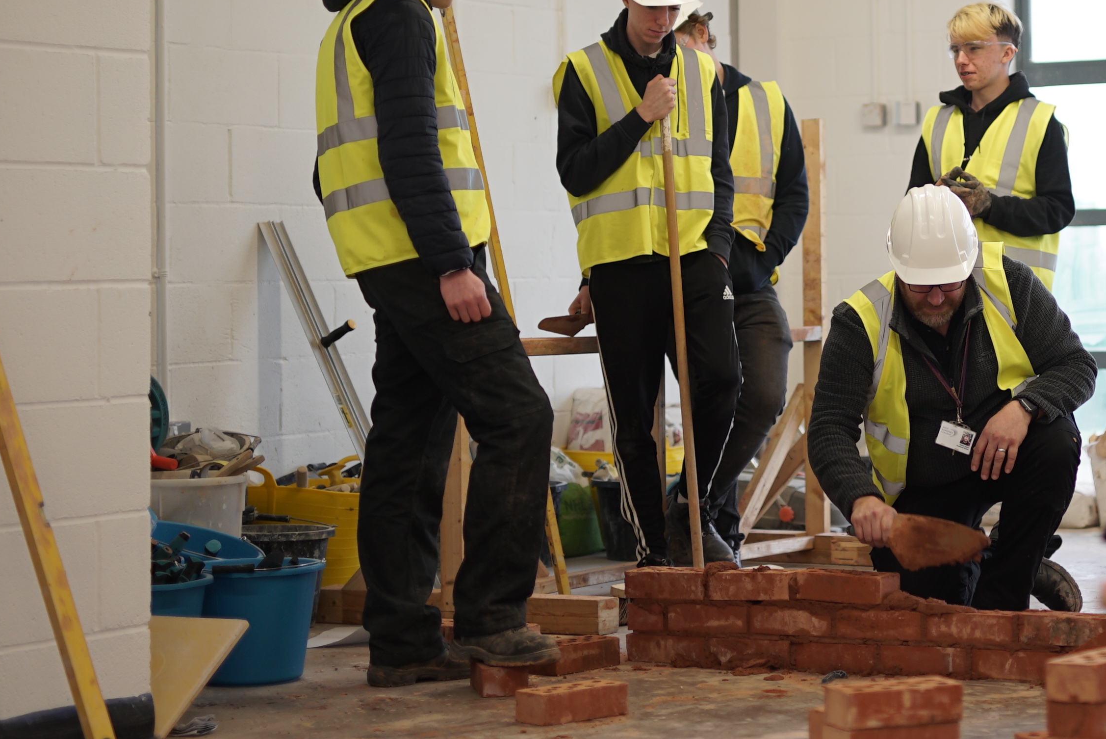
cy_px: 154
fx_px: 2889
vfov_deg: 14.5
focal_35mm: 94
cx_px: 986
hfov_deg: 21.2
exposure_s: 1/250
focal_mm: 50
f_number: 1.4
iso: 160
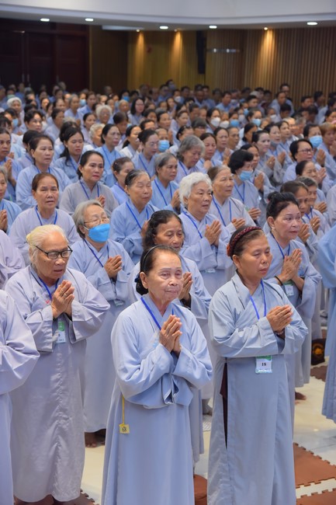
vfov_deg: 28.9
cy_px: 252
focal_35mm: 70
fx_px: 980
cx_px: 168
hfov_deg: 19.4
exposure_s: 1/125
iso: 1250
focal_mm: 70
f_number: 5.6
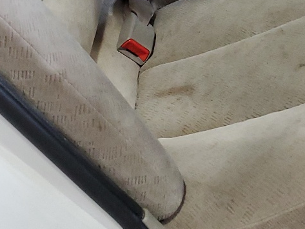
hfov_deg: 22.0
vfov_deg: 15.4
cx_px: 231
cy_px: -118
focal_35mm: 88
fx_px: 776
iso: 251
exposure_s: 1/60.2
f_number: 1.5
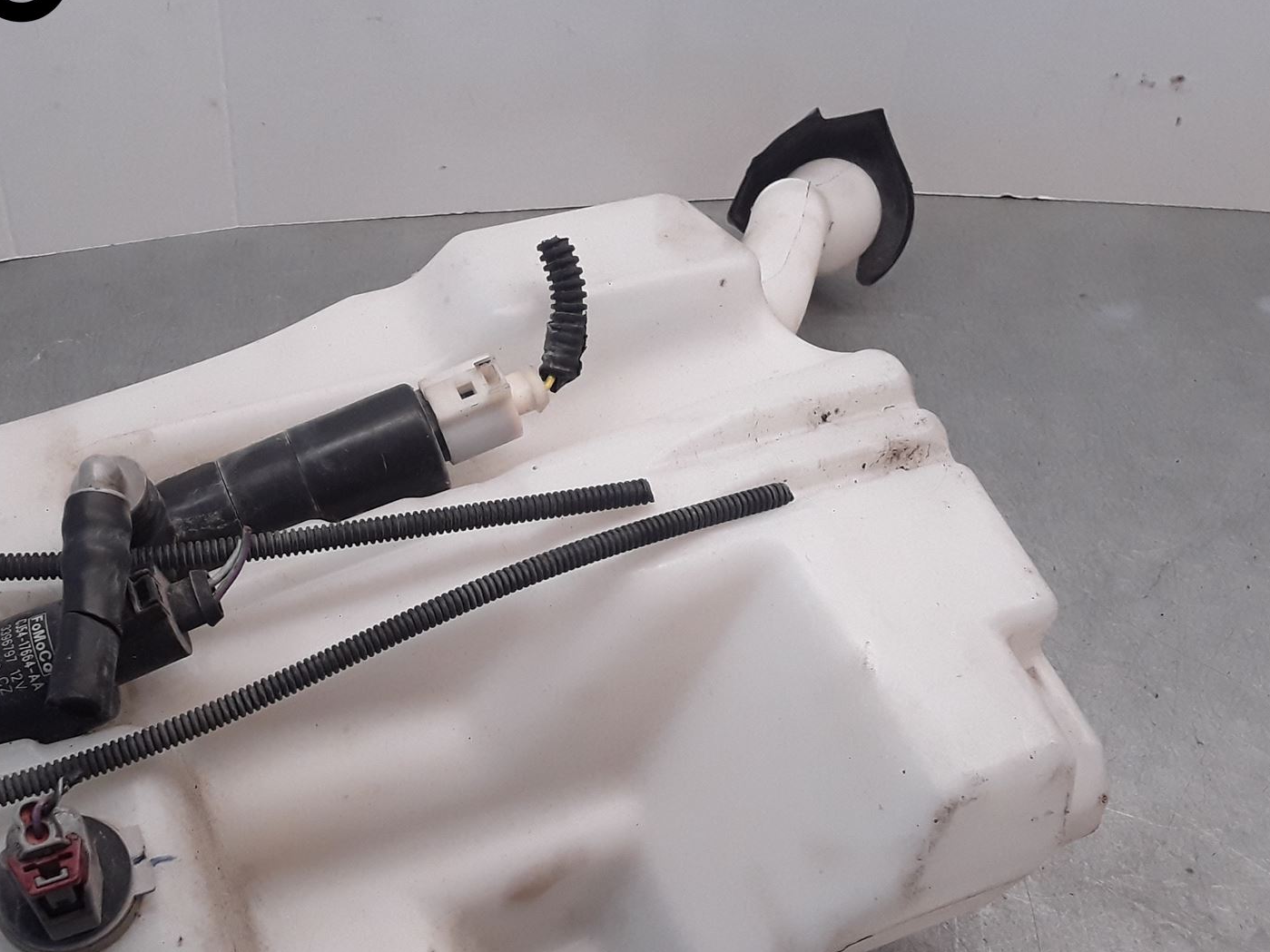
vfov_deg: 34.9
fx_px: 1504
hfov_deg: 45.2
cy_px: 621
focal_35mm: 41
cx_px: 441
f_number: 1.9
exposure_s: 1/239
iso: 100
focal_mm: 2.91
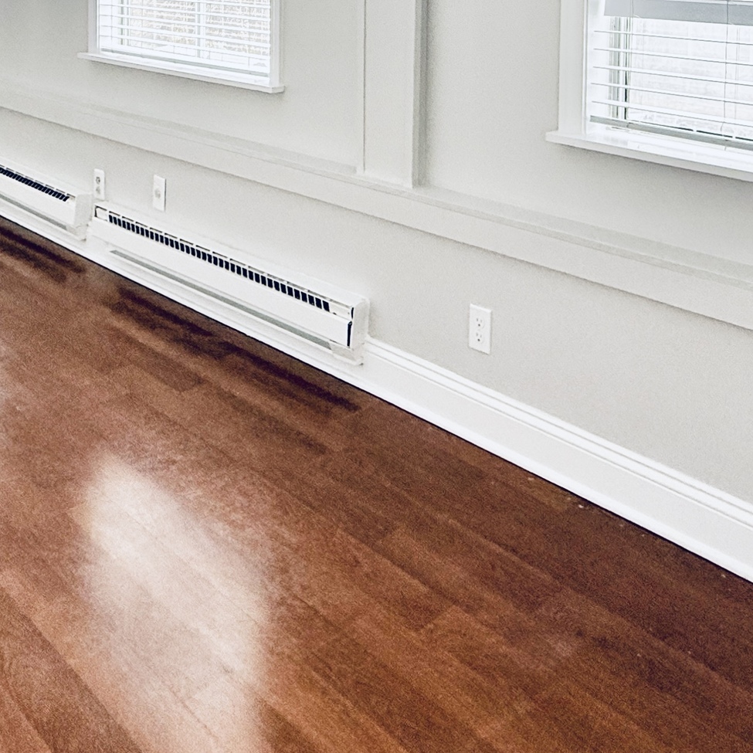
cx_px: 420
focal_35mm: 39
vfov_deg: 37.8
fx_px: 960
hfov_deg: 42.8
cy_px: -12
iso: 64
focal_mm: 2.22
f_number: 2.2
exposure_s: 1/115
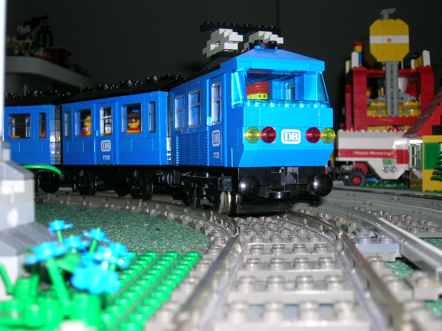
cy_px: 166
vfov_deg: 31.5
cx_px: 221
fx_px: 587
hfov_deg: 41.2
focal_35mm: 46
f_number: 3.2
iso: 50
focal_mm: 7.7
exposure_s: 1/60.1
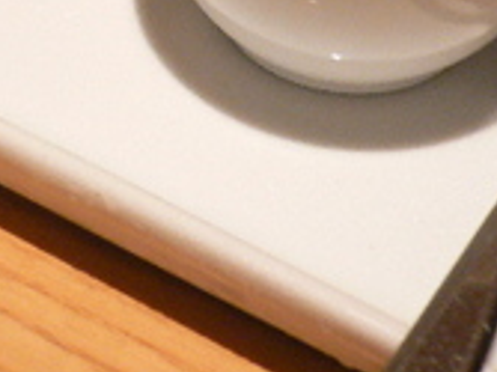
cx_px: 62
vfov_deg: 13.5
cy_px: -124
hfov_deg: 18.5
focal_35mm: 105
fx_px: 1506
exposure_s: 1/8
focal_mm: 5.8
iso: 200
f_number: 2.8
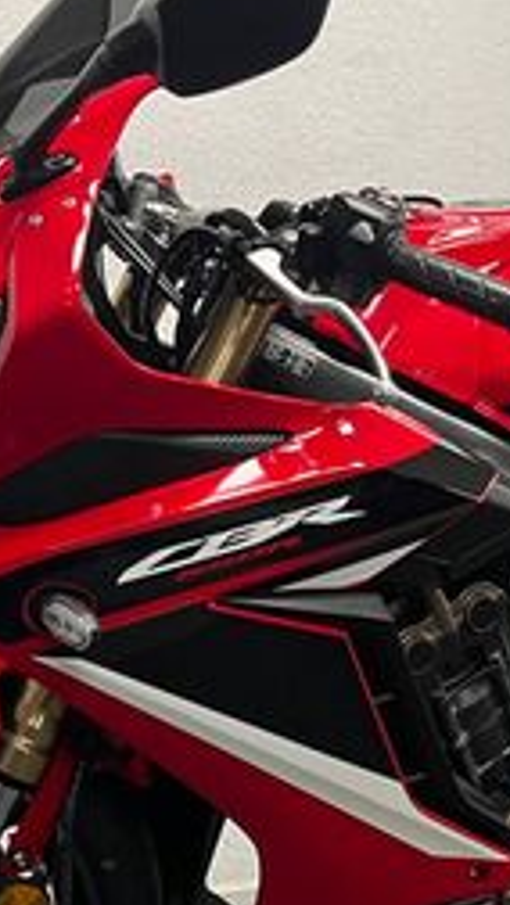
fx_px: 1729
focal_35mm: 72
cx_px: 330
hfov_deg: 16.8
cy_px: 646
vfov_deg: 29.0
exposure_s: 1/50
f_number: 1.6
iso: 125
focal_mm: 5.1
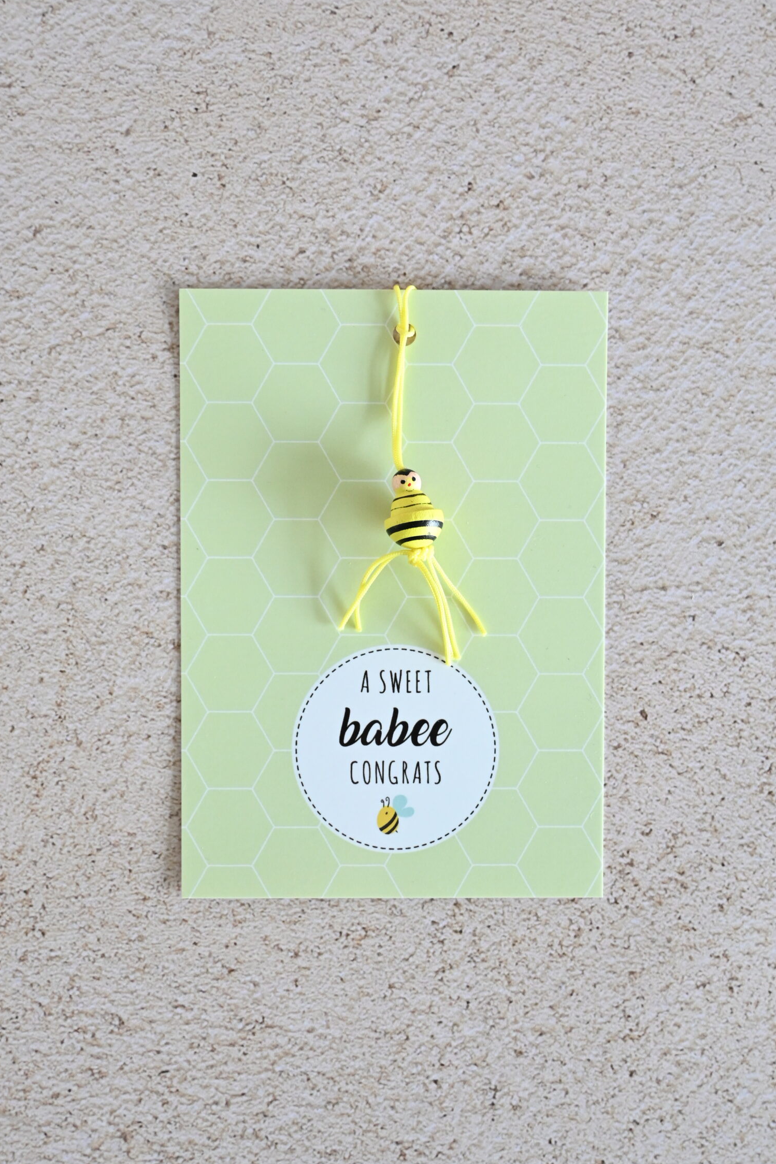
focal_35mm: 50
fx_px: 1603
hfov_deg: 27.2
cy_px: 585
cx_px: 398
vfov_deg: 39.9
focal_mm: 29
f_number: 4.8
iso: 800
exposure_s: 1/50
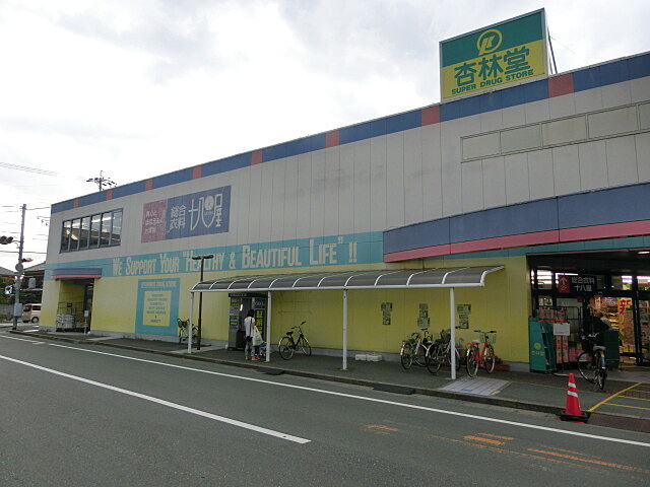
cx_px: 325
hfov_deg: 71.6
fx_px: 451
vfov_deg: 56.8
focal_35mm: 24
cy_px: 244
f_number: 3
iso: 80
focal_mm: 4.24
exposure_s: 1/200
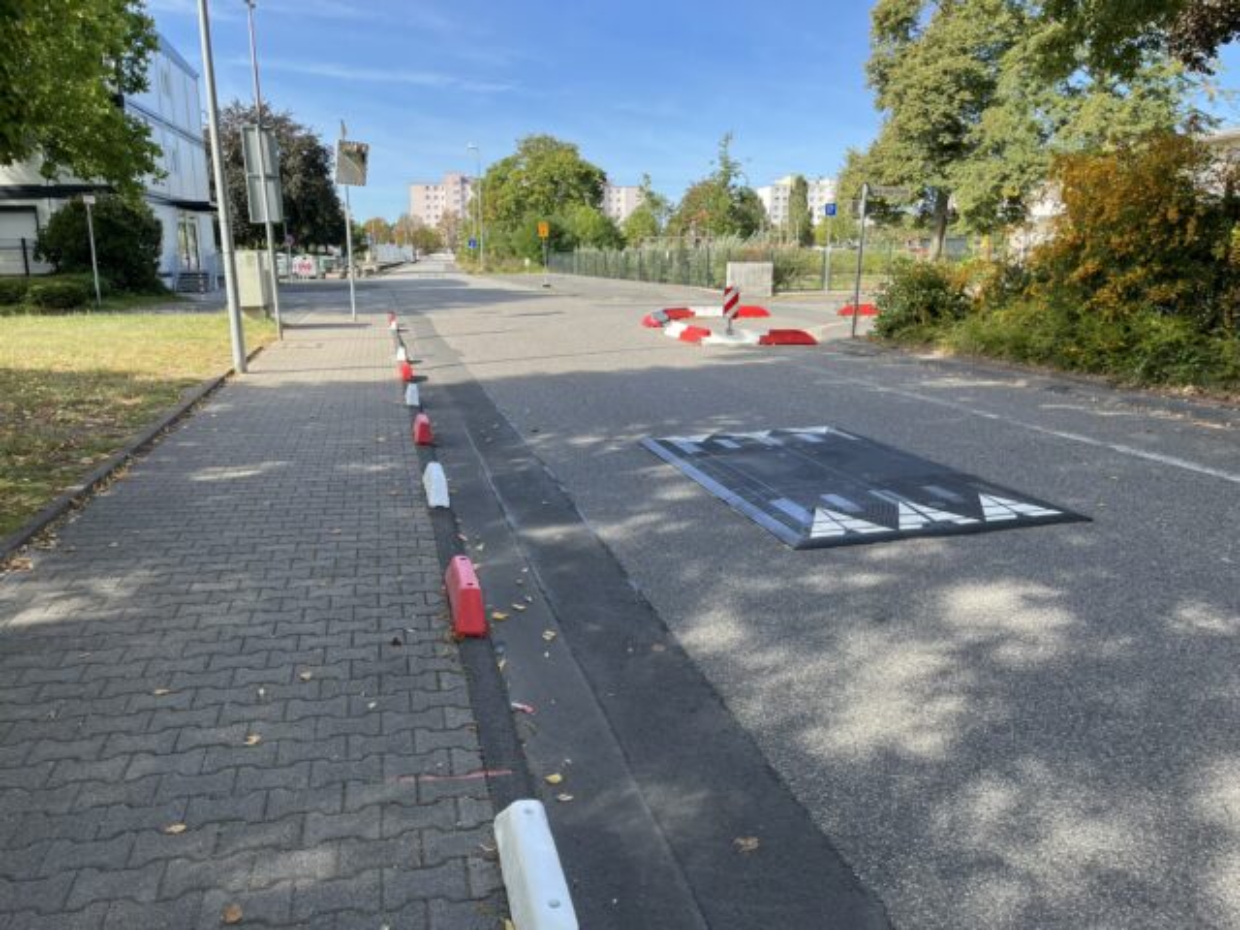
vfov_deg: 53.1
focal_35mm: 26
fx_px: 931
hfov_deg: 67.3
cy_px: 465
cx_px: 620
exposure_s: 1/983
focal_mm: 5.1
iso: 50
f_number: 1.6
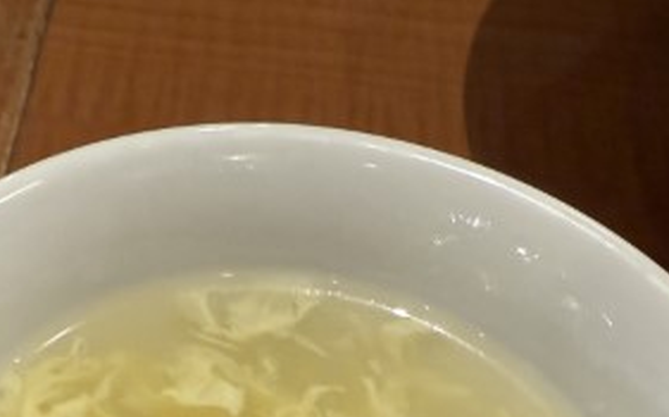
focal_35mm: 58
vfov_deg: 20.5
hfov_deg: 34.7
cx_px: 200
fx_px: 1056
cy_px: 531
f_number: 2.2
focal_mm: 2.22
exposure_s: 1/120
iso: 250
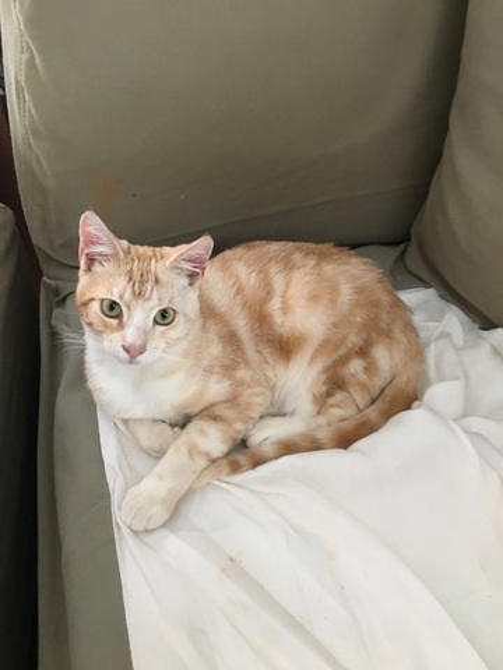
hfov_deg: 48.2
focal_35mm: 29
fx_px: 562
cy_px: 335
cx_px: 252
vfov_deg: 61.7
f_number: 2.2
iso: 200
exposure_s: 1/17
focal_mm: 4.15
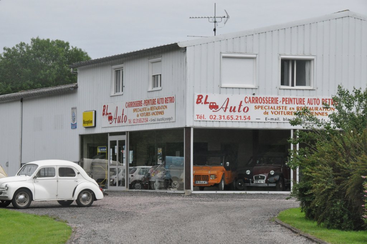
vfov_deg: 9.1
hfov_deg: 13.7
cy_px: 122
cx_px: 184
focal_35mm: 150
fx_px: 1527
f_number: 10
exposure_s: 1/400
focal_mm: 100
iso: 1600
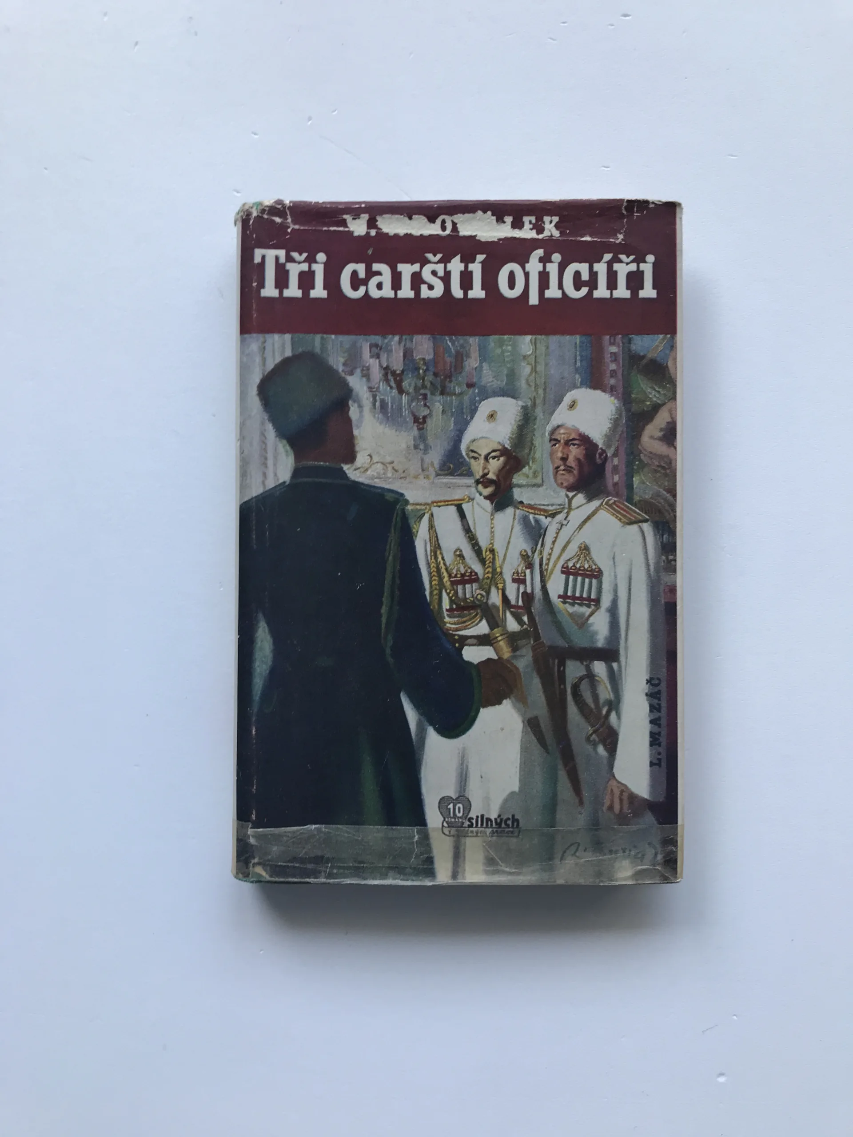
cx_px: 426
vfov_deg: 63.4
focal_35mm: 28
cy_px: 568
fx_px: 920
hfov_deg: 49.7
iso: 32
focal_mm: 3.99
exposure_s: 1/100
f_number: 1.8
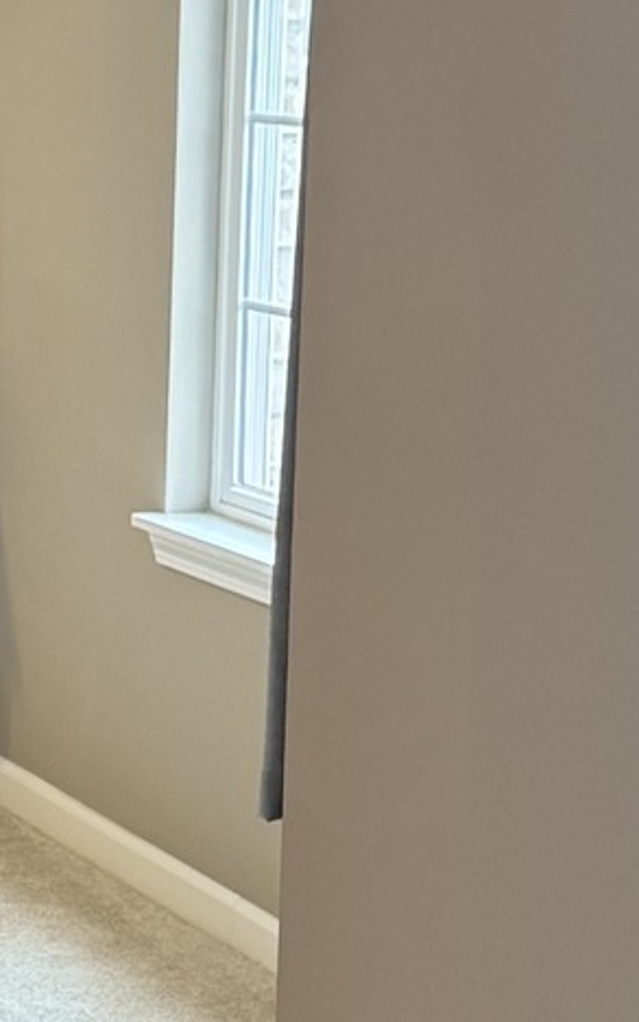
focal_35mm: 125
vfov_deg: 16.6
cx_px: -190
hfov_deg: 10.3
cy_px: 795
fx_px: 3484
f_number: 1.78
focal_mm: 6.76
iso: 200
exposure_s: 1/60
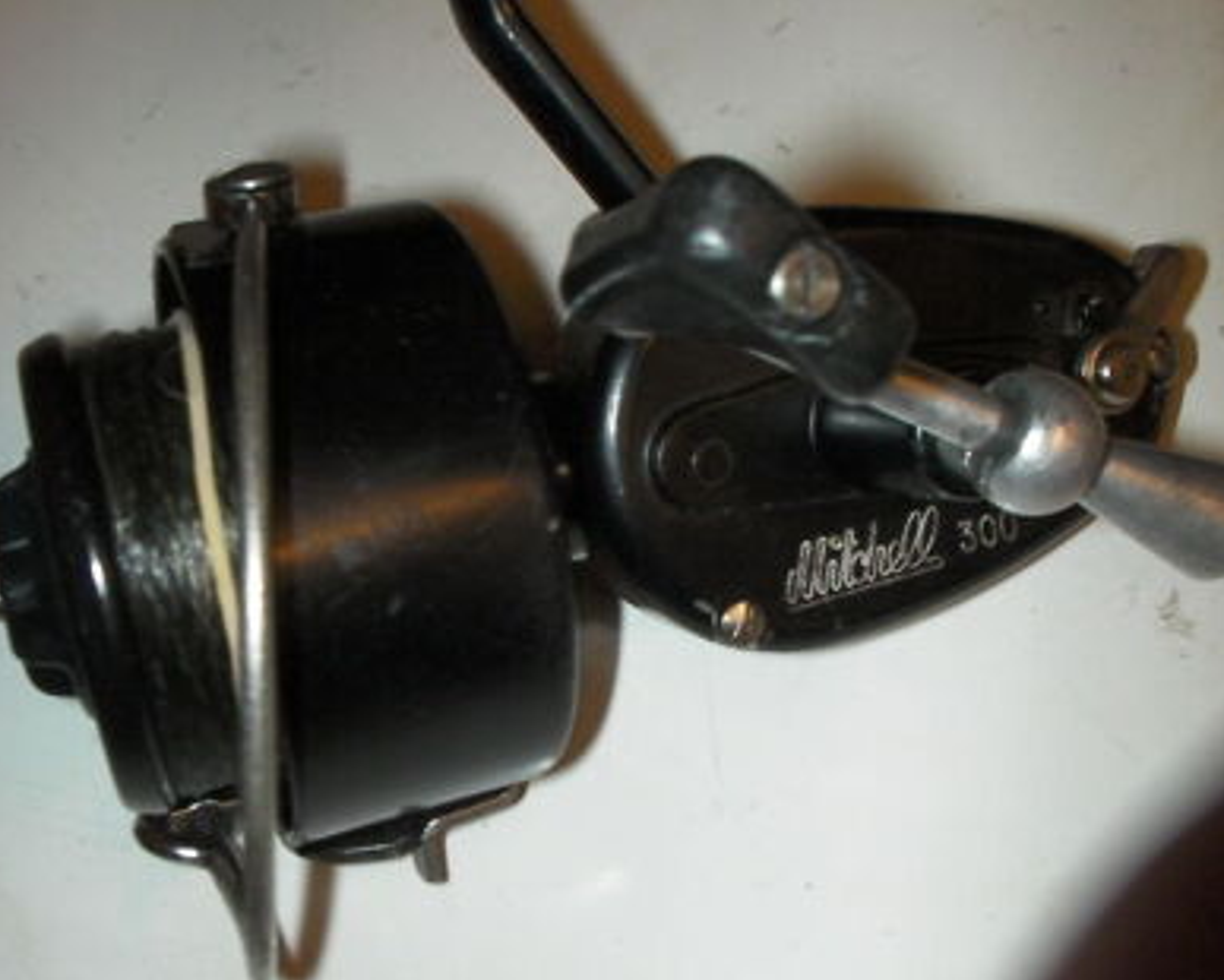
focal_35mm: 46
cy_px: 515
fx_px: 1667
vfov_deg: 32.8
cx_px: 572
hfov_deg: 40.3
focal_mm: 6.3
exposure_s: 1/30
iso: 200
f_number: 5.6
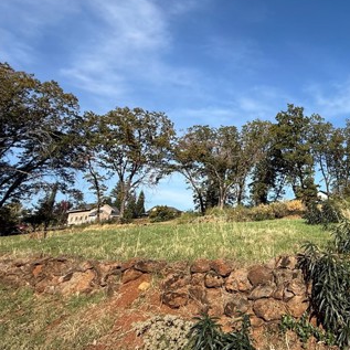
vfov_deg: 62.2
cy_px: 134
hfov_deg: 53.2
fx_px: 286
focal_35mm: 25
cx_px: 329
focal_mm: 2.22
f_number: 2.2
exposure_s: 1/1795
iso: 50
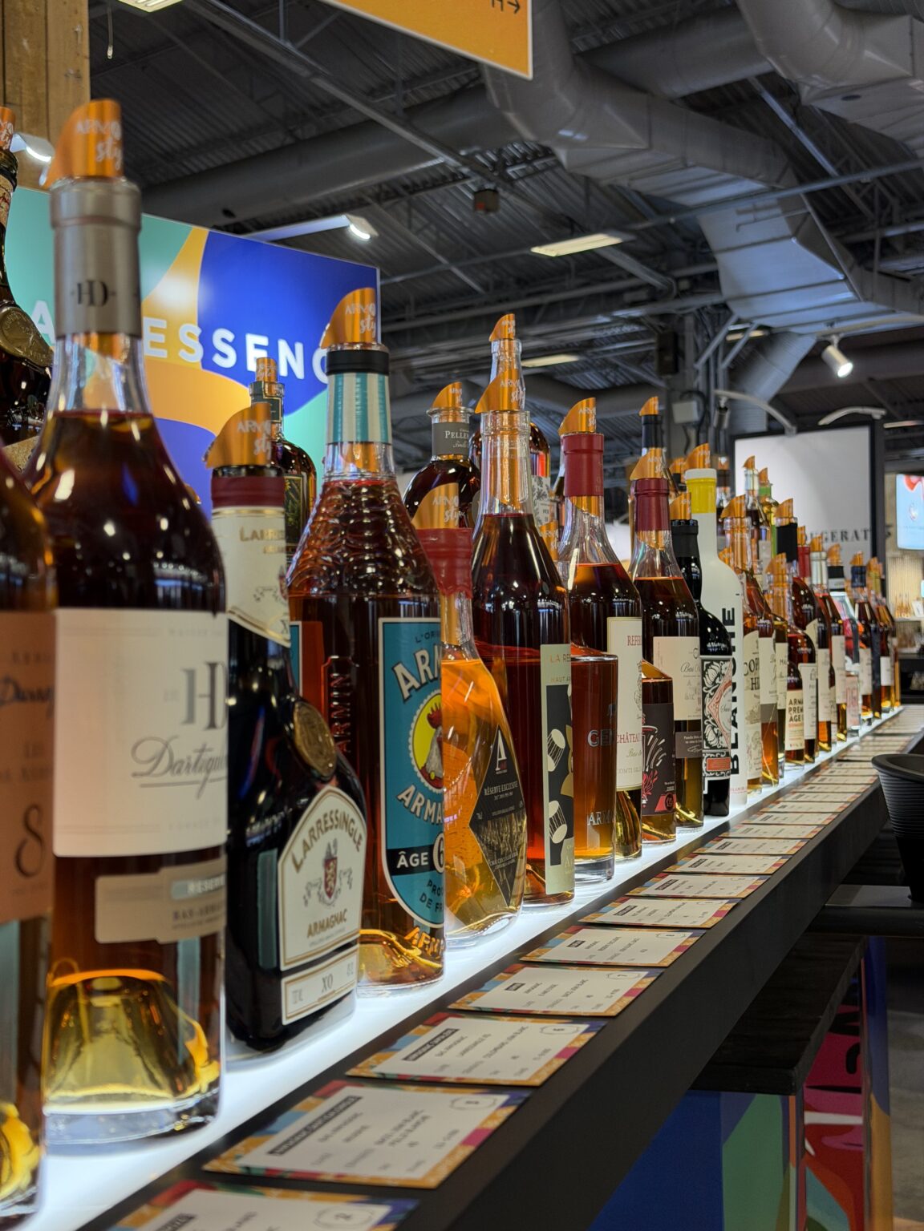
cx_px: 462
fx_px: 1708
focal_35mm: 48
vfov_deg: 39.7
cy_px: 616
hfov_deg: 30.3
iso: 125
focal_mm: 6.76
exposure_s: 1/100
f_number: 1.78
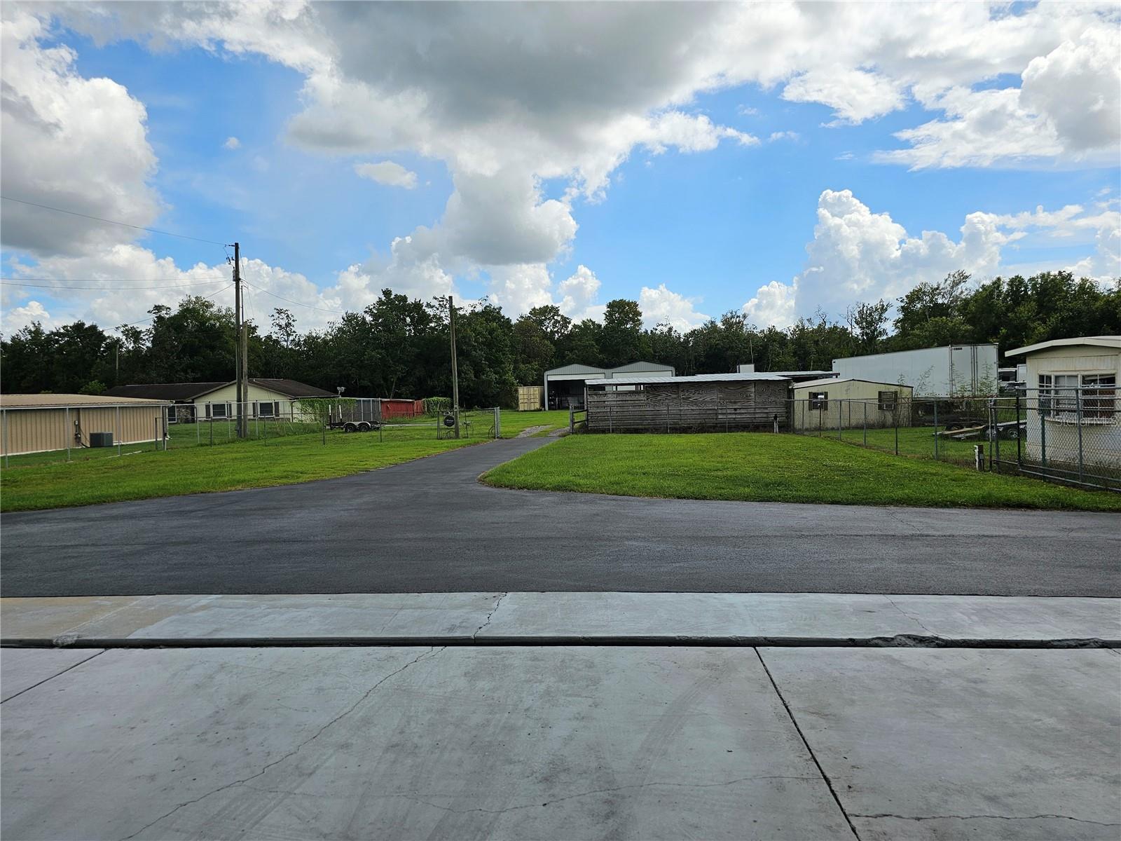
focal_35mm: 23
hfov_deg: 73.9
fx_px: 745
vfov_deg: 58.9
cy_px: 420
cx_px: 560
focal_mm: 6.3
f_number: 1.7
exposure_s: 1/978
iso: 10
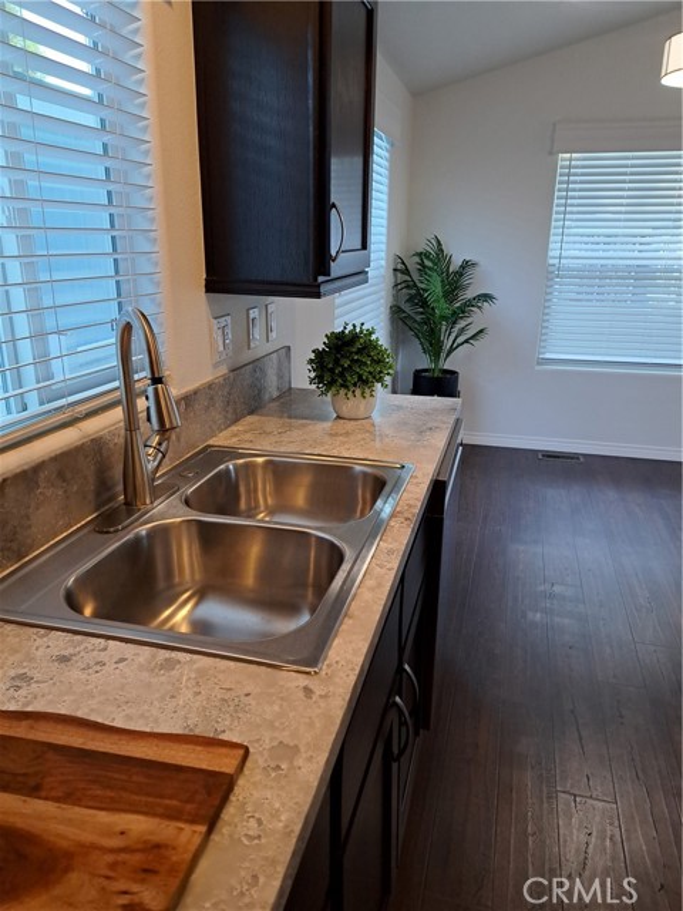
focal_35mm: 24
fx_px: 631
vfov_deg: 71.6
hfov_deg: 56.8
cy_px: 456
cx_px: 342
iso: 125
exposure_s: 1/60
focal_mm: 5.23
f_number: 1.8
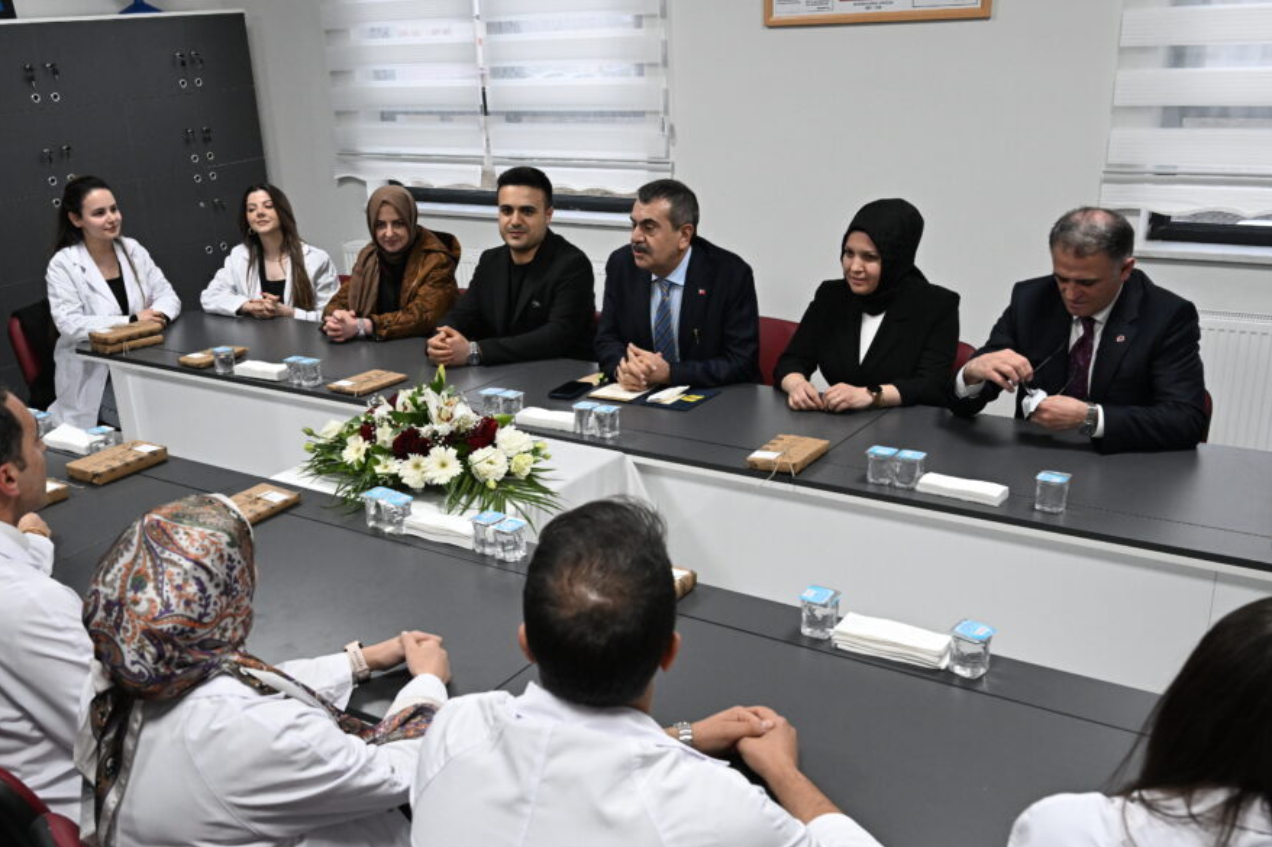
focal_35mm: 35
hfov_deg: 54.4
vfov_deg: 37.7
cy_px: 502
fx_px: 1236
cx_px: 598
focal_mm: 24
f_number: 5
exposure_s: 1/125
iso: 2500
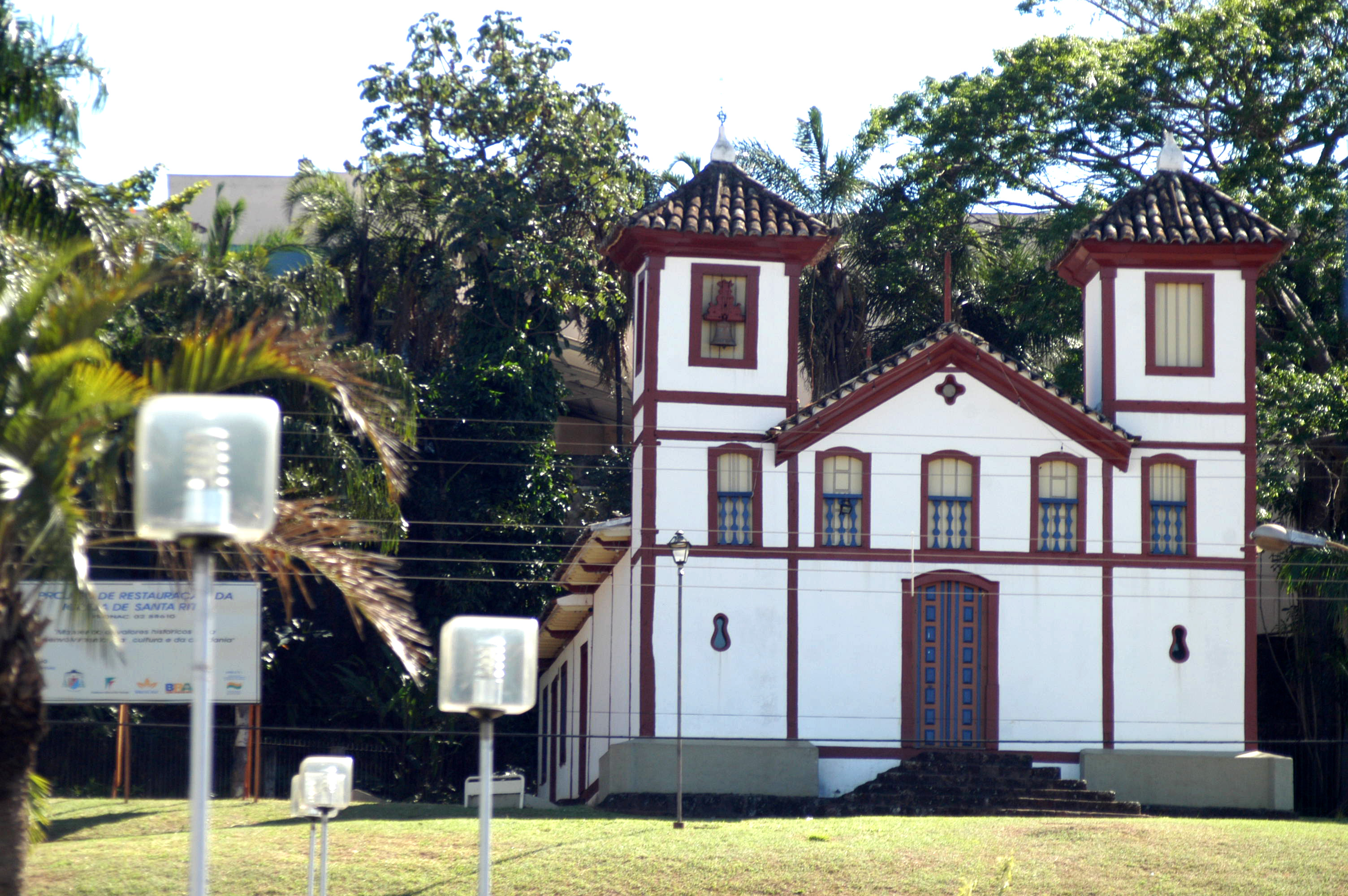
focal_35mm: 183
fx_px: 6846
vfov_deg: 7.5
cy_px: 448
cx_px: 674
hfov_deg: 11.2
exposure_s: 1/500
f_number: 6.3
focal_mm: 122
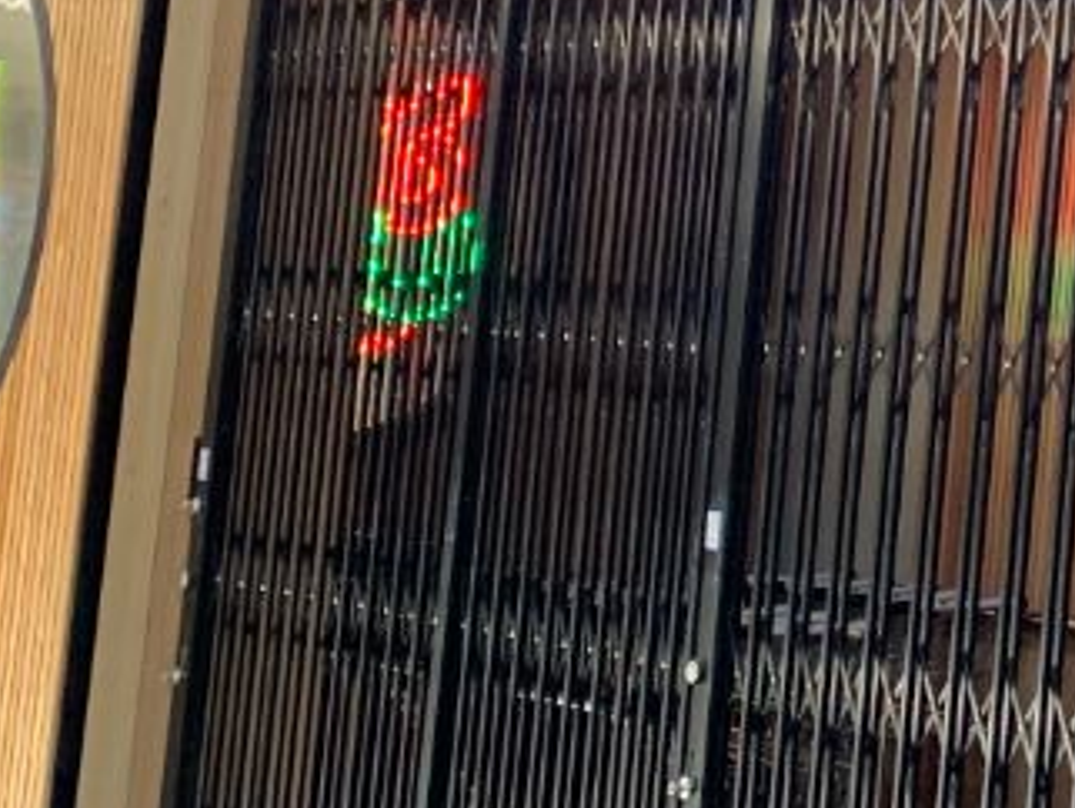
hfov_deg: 15.4
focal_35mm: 113
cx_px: 1809
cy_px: -204
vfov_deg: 12.7
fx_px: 3512
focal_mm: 4.25
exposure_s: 1/60
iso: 100
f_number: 1.8
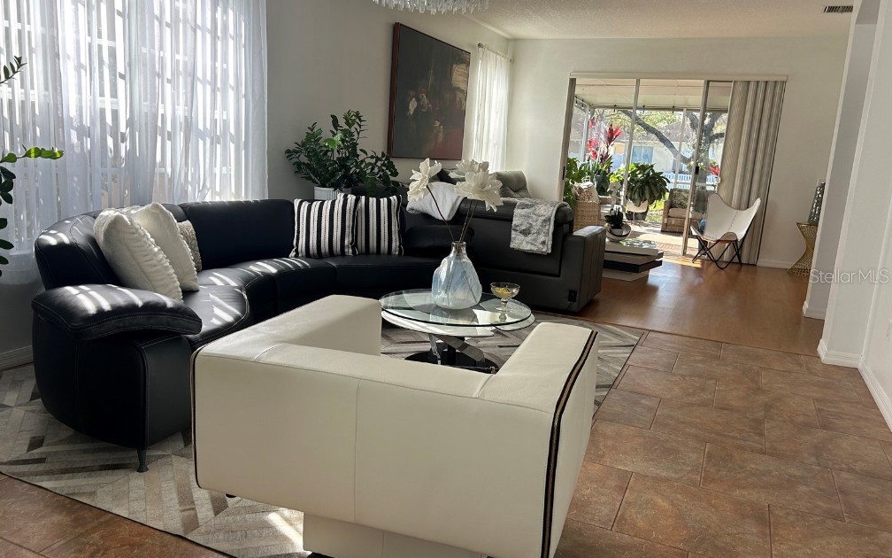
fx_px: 681
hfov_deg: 66.5
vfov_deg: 44.5
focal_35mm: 28
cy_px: 275
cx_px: 440
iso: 50
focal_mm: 5.7
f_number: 1.5
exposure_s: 1/323
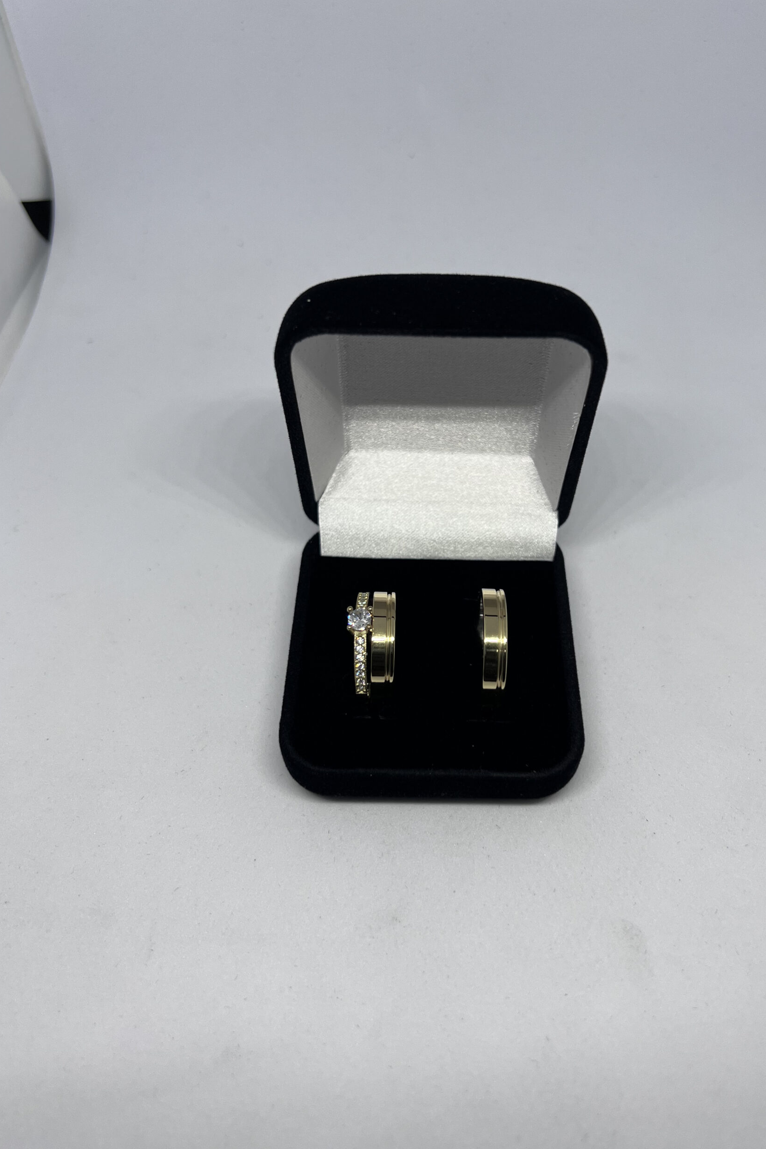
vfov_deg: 65.5
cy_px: 589
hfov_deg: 46.3
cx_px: 433
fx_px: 894
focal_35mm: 28
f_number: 1.5
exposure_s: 1/342
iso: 50
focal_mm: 5.7
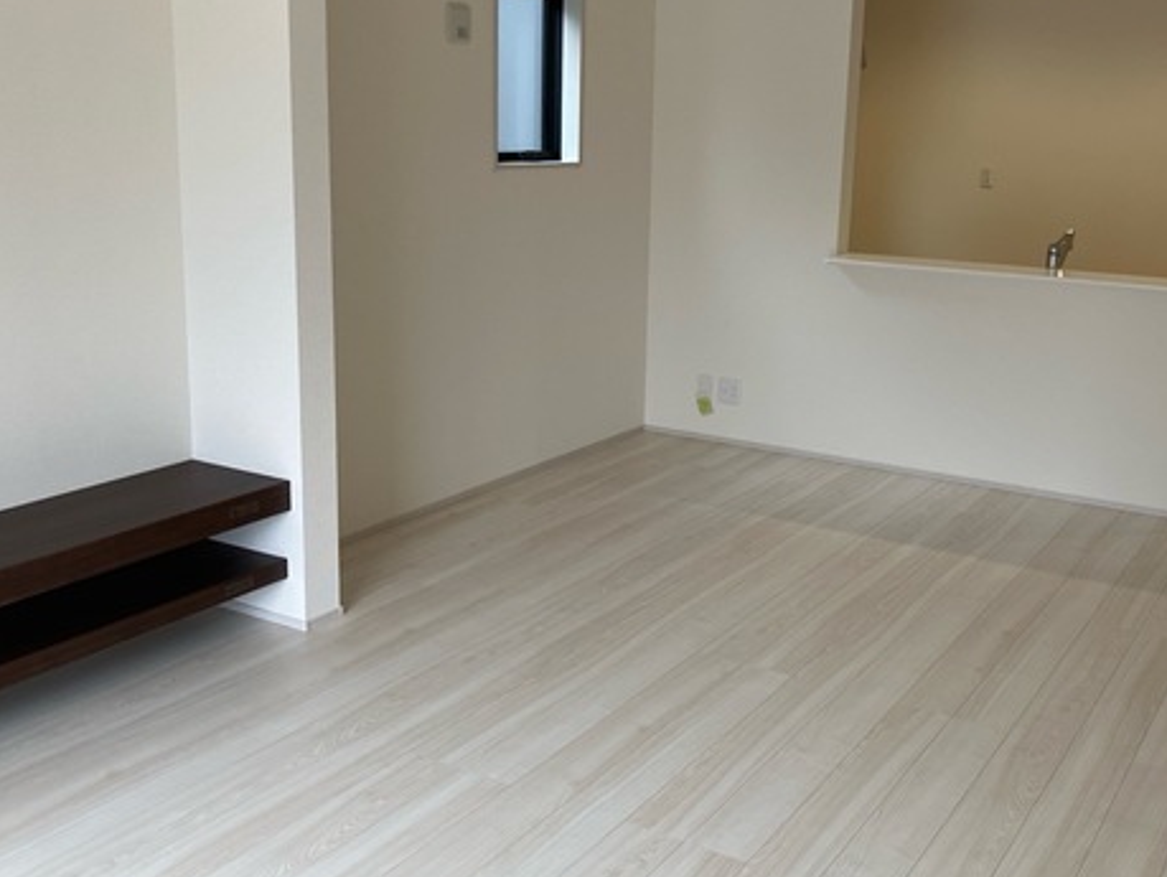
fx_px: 1316
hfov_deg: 47.6
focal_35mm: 39
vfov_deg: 36.9
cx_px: 684
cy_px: 417
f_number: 1.8
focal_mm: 3.99
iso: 80
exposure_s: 1/102
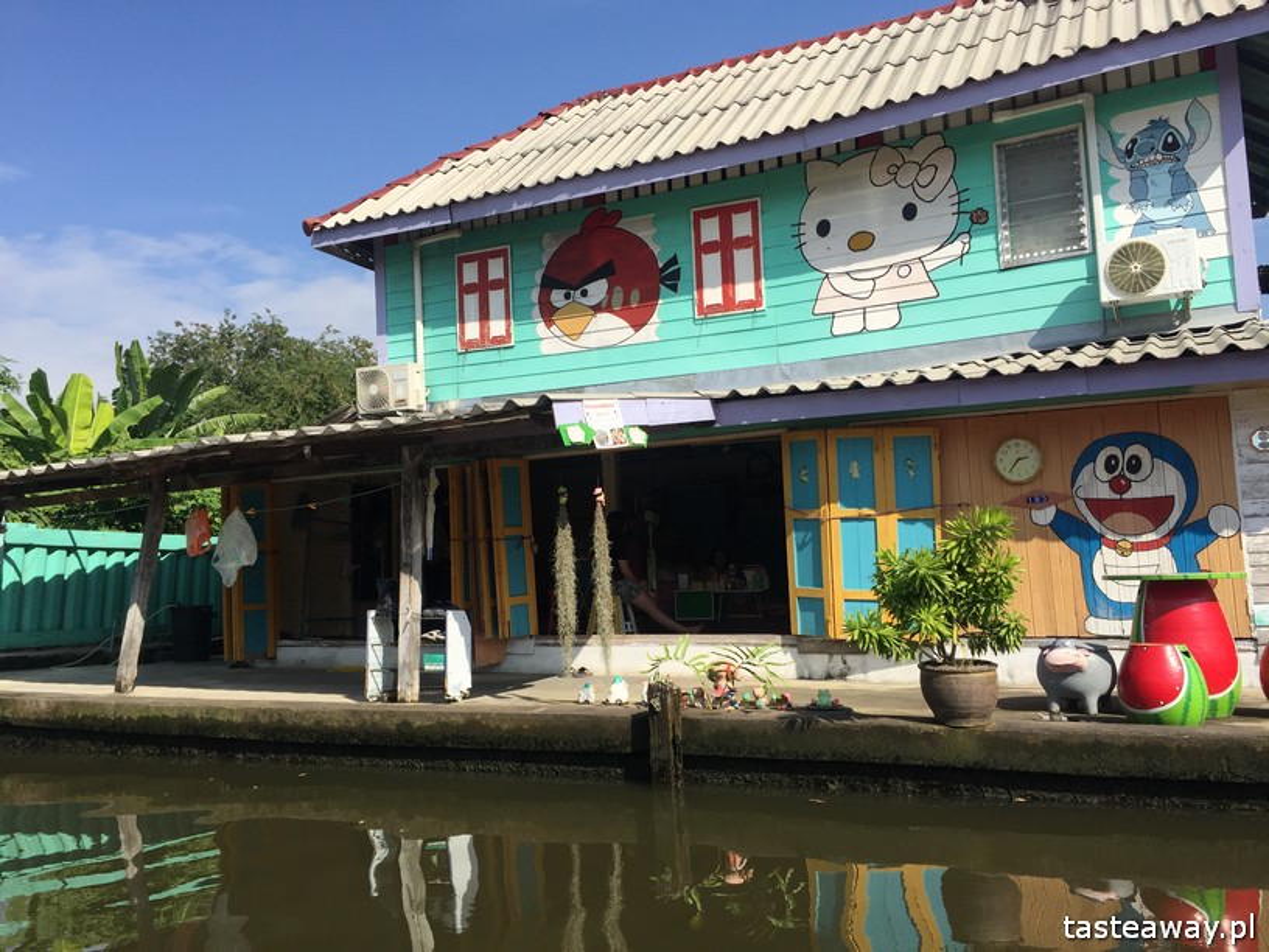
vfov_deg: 48.2
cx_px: 634
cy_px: 476
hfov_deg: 61.7
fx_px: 1063
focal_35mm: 29
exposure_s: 1/2475
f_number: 2.2
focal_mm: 4.15
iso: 32
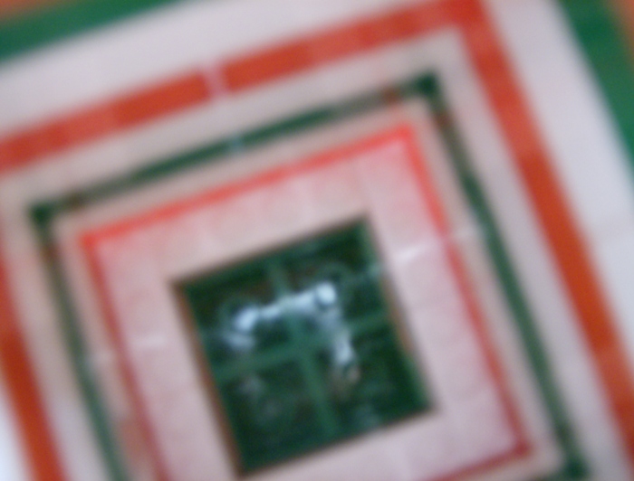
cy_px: 240
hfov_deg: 51.1
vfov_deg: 40.0
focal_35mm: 36
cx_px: 317
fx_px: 663
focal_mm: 6
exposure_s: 1/1.95
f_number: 2.8
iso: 200
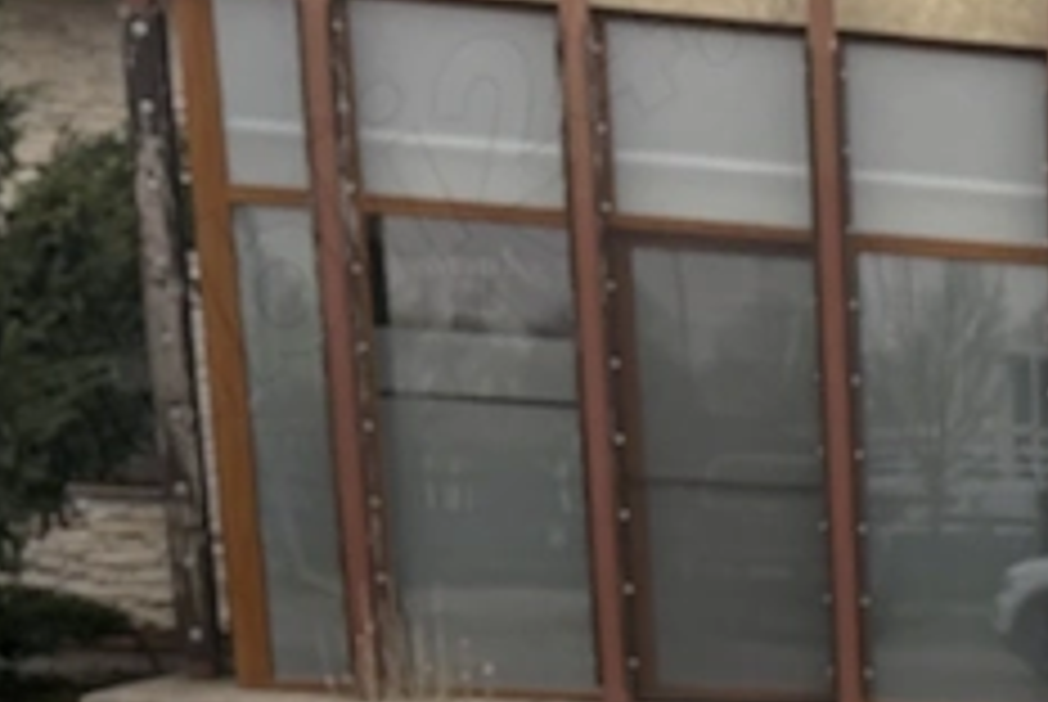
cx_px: 2020
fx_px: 3119
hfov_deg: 15.6
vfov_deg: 11.5
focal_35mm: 107
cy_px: 1404
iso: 50
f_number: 1.78
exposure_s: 1/121
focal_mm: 6.76
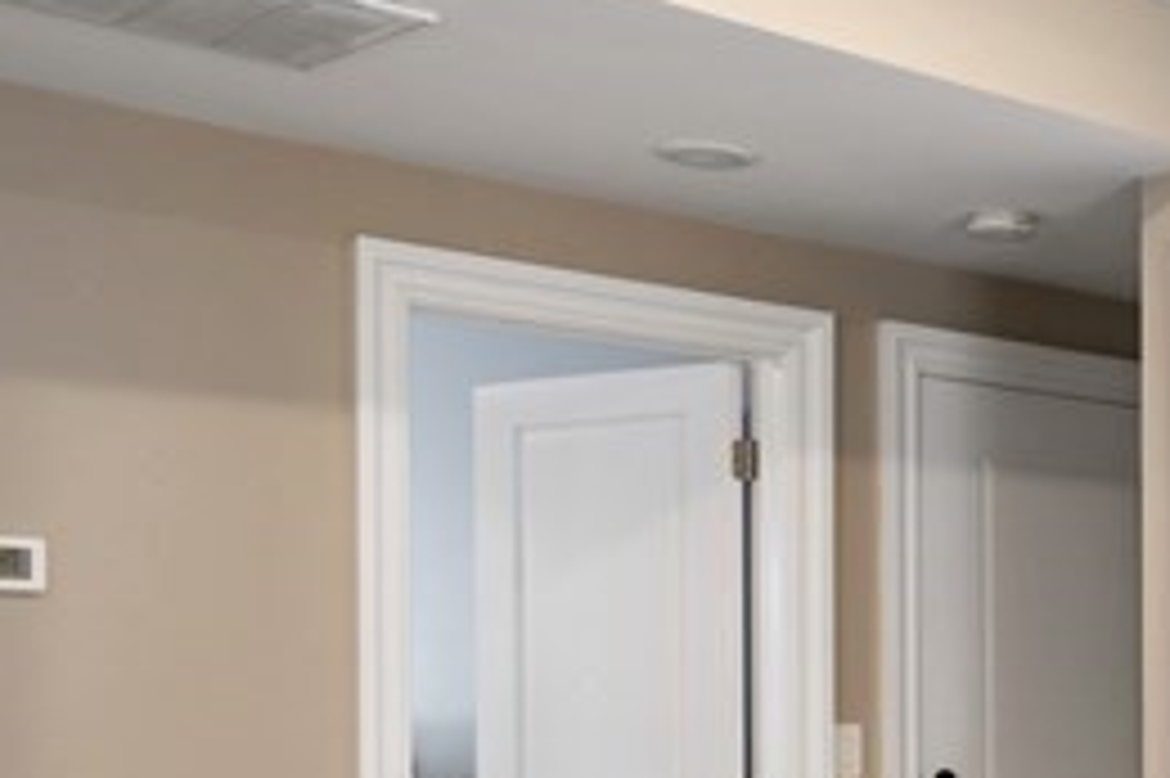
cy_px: 762
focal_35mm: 63
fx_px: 2046
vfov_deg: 20.9
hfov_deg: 26.7
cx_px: 1544
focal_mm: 16
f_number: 8
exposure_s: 1/4
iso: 400
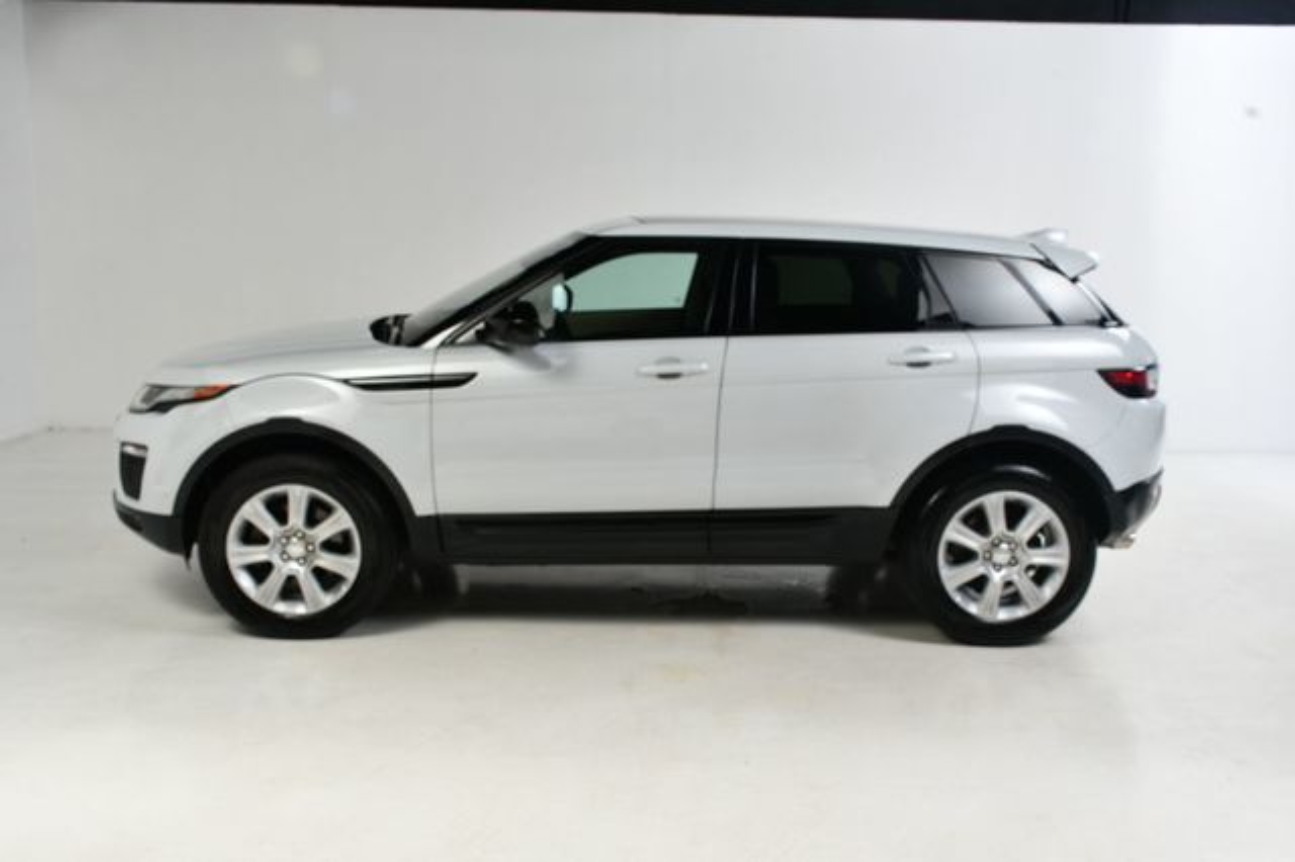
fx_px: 1222
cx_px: 648
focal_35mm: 34
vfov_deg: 38.8
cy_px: 431
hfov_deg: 55.8
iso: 100
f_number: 13
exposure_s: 1/160
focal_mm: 23
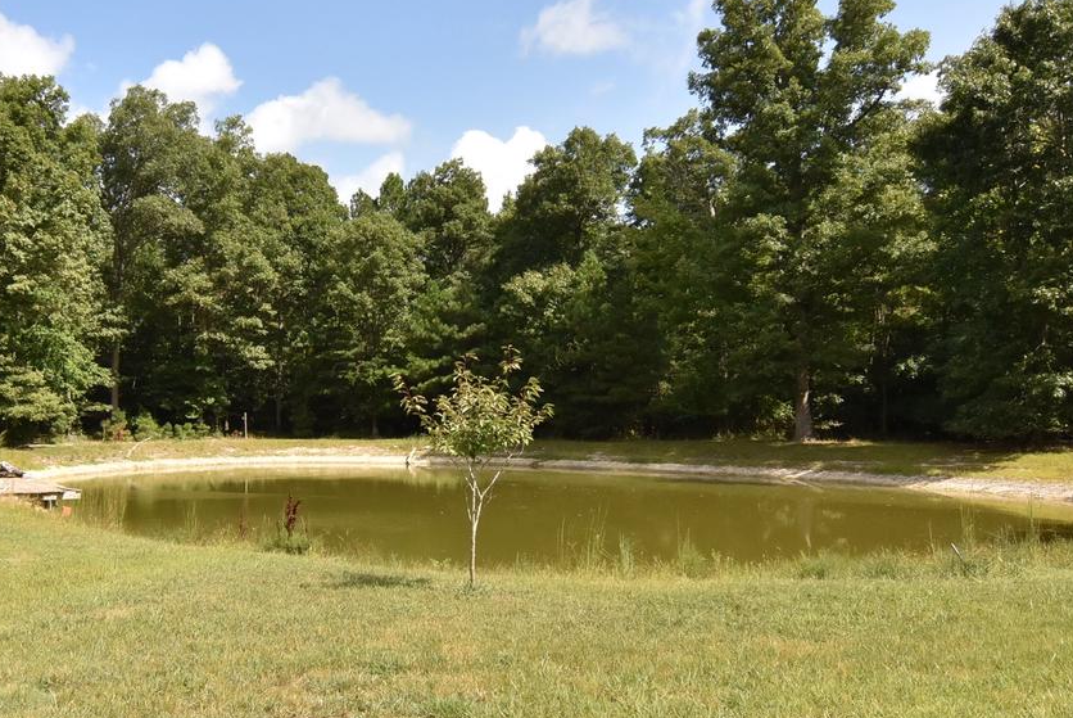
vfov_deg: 42.4
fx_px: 925
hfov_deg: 59.6
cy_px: 396
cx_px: 411
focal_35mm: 31
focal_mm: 12
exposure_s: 1/640
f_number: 13
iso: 800
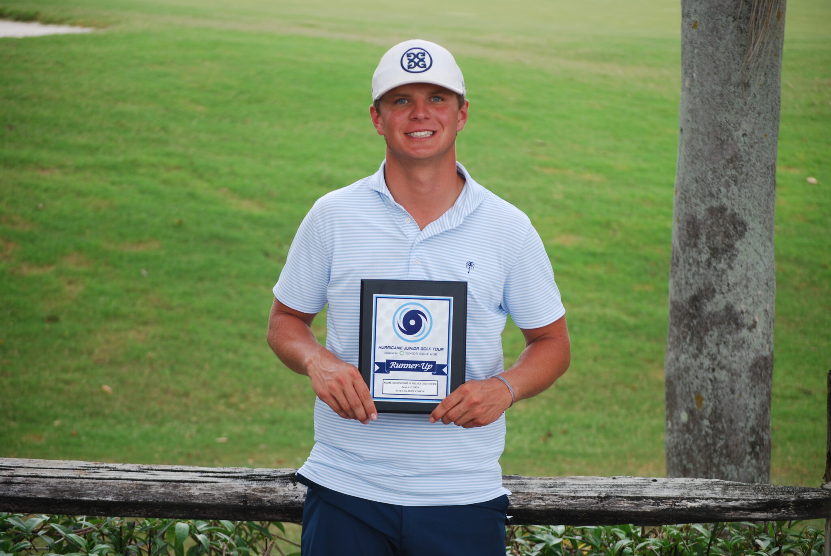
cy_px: 278
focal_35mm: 123
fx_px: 2843
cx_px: 416
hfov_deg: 16.6
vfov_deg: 11.2
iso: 100
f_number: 4.5
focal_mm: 82
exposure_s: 1/125
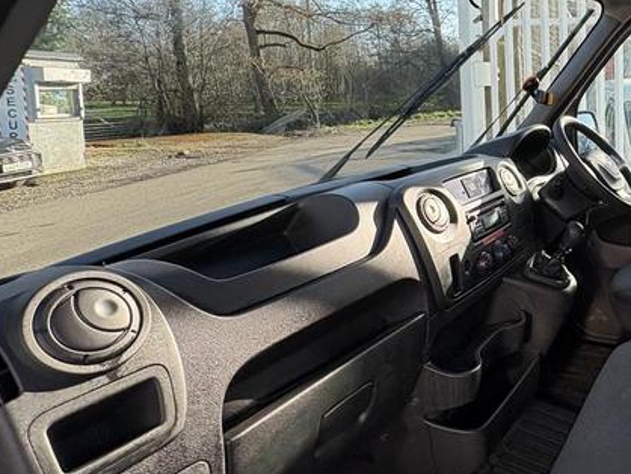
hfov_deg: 50.3
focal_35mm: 30
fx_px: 547
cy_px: 140
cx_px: 610
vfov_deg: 45.8
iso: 50
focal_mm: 2.22
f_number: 2.2
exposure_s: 1/381
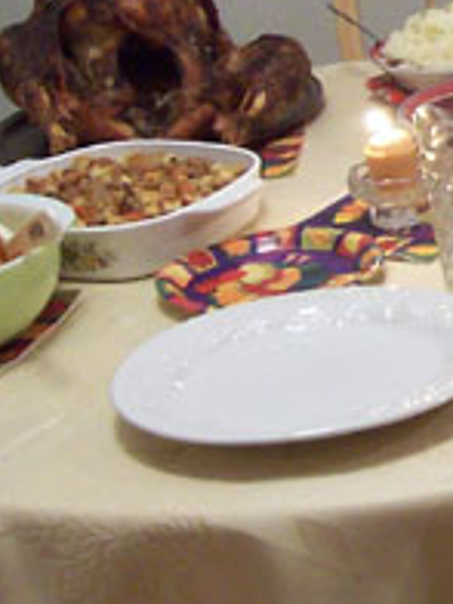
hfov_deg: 10.5
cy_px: 5
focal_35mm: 132
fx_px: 2303
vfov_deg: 14.7
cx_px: 847
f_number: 2.8
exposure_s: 1/10
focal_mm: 5.6
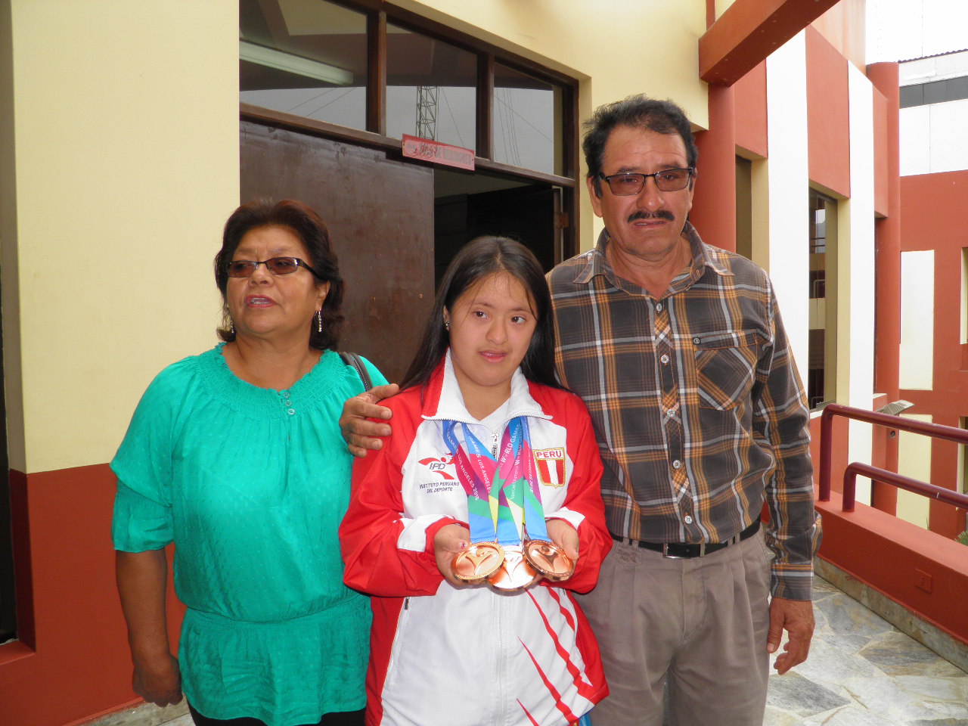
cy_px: 363
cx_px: 484
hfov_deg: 63.4
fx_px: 783
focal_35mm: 28
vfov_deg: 49.7
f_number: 5
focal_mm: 4.9
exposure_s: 1/80
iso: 50
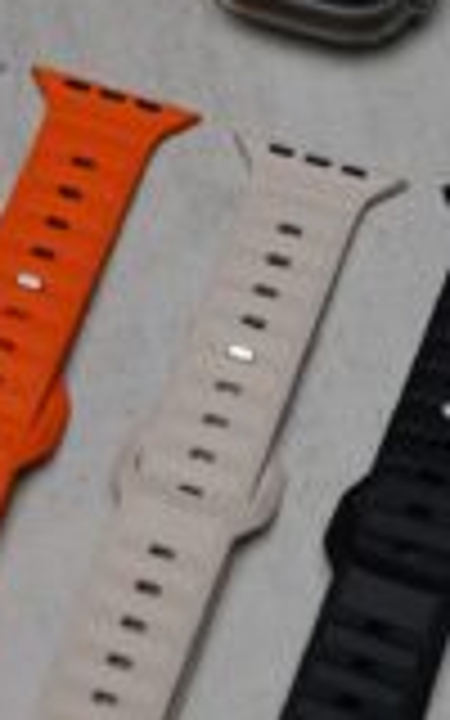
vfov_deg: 14.1
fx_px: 2904
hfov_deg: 8.8
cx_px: 54
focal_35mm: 148
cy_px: 326
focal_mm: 58
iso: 640
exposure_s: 1/160
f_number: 4
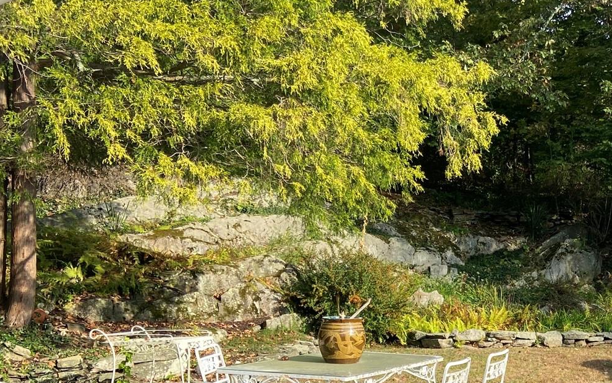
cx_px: 610
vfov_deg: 22.3
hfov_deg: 32.8
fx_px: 951
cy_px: 324
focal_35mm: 57
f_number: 1.8
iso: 32
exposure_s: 1/949
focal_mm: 4.25
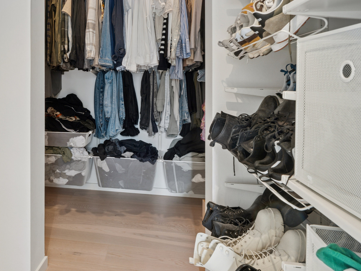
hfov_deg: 57.1
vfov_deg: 45.4
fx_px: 315
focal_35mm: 30
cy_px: 80
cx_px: 97
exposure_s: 1/30
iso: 200
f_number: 8
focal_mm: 12.5
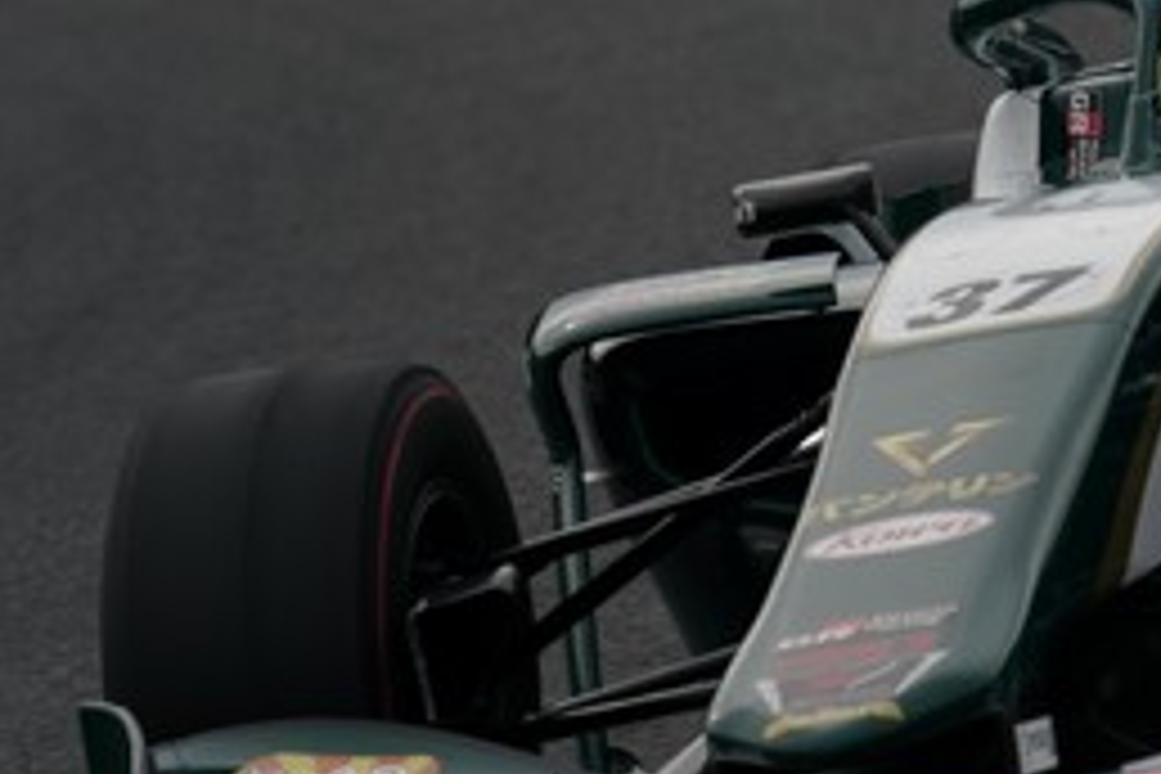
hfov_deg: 1.2
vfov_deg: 0.8
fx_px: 54015
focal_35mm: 1675
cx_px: 1328
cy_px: 252
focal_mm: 600
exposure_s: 1/800
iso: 250
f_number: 8
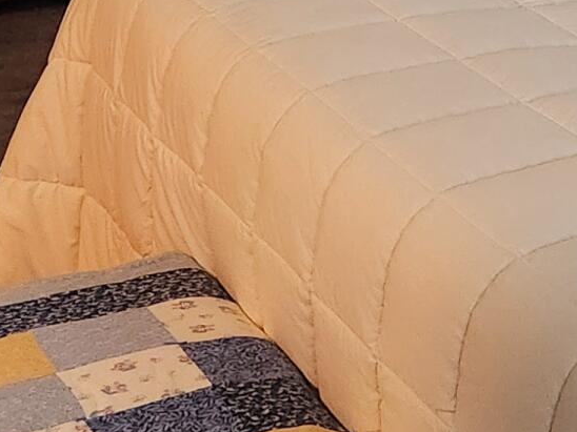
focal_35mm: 126
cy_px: -158
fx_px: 2100
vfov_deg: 11.4
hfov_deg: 14.7
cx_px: 817
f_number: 1.8
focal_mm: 5.4
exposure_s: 1/120
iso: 1000
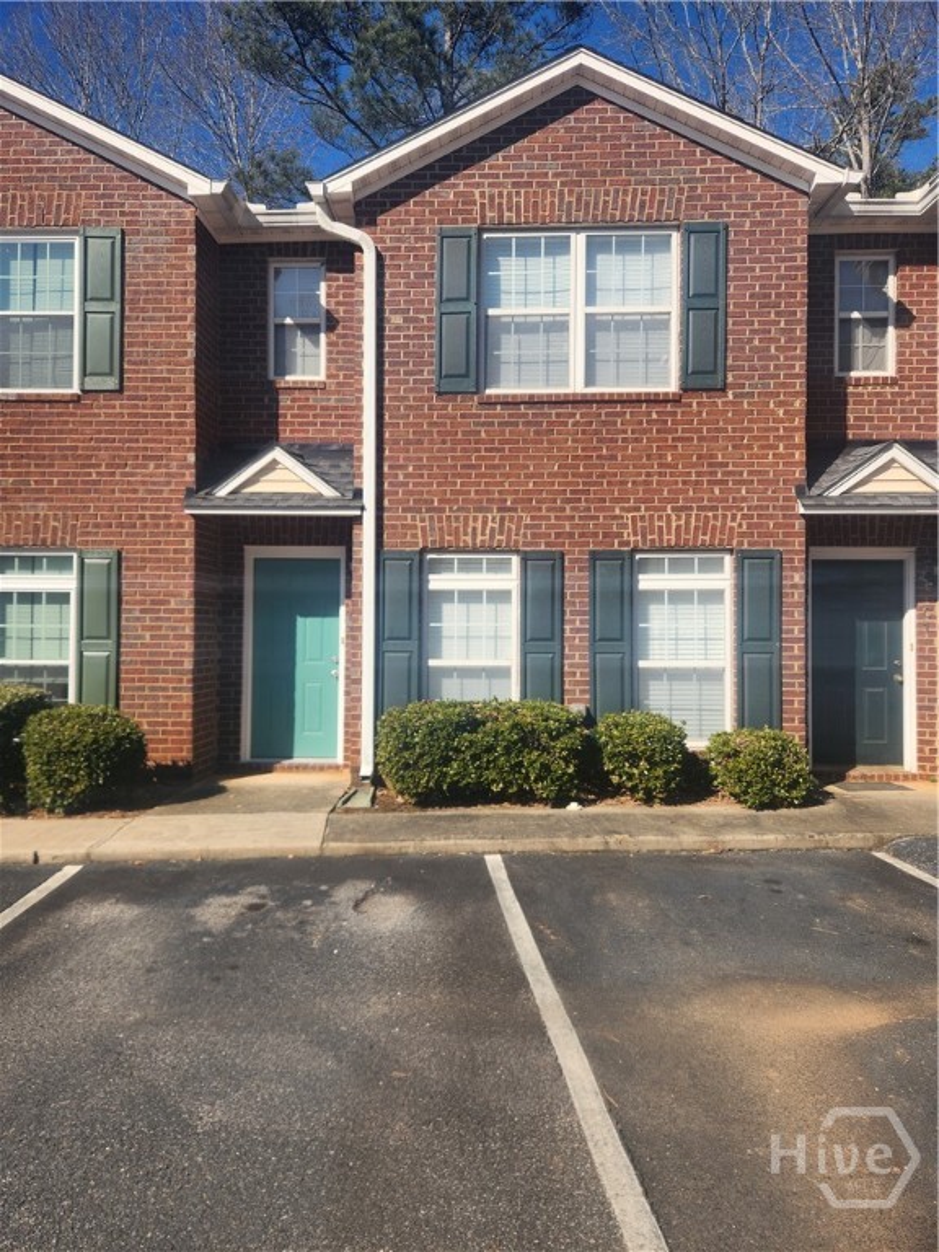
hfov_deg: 58.9
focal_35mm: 23
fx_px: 832
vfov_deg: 73.9
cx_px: 470
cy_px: 626
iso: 20
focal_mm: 5.4
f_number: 1.8
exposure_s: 1/1453
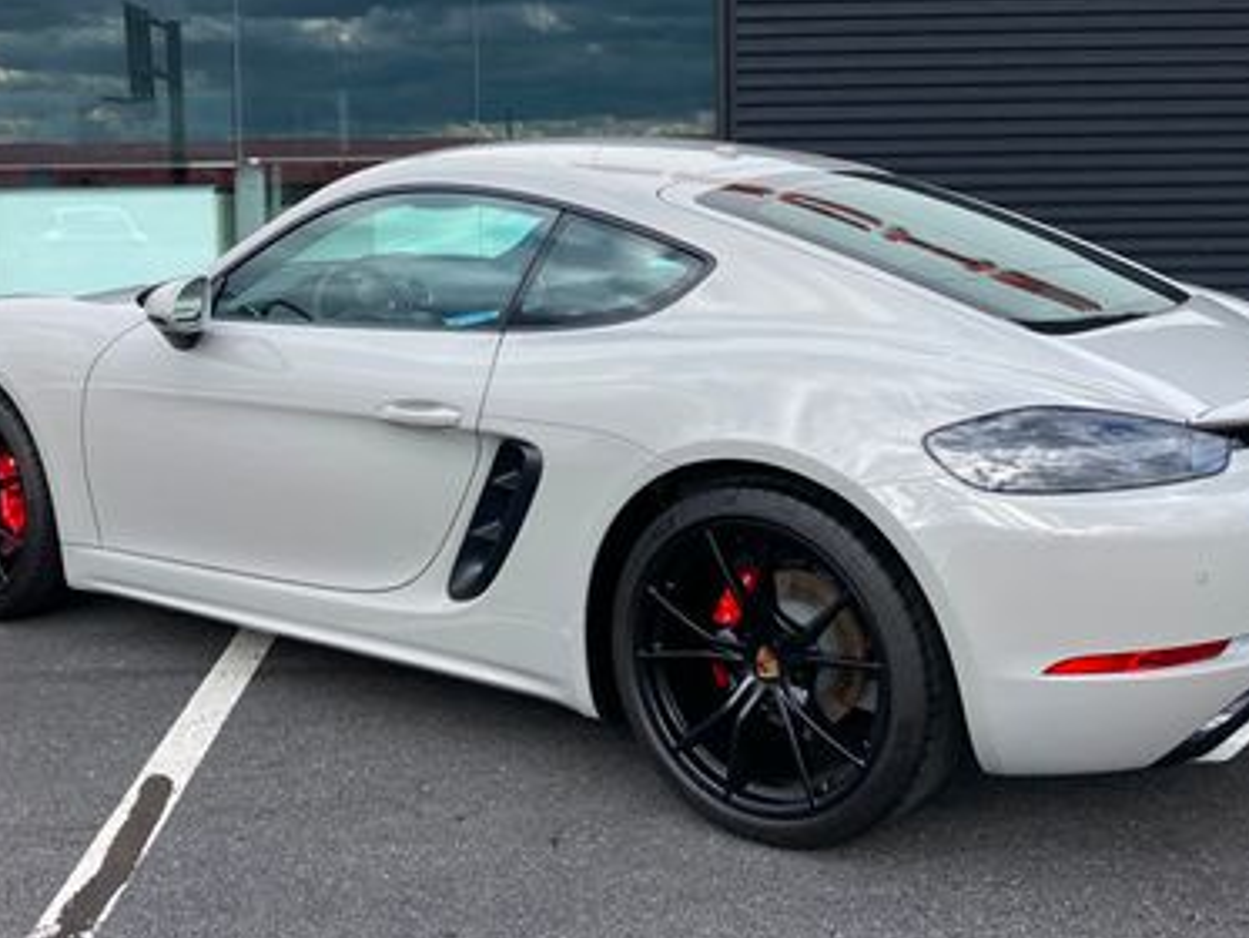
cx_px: 603
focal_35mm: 48
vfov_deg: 29.9
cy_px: 258
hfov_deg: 39.6
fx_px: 1732
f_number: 1.8
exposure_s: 1/1104
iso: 20
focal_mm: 3.99
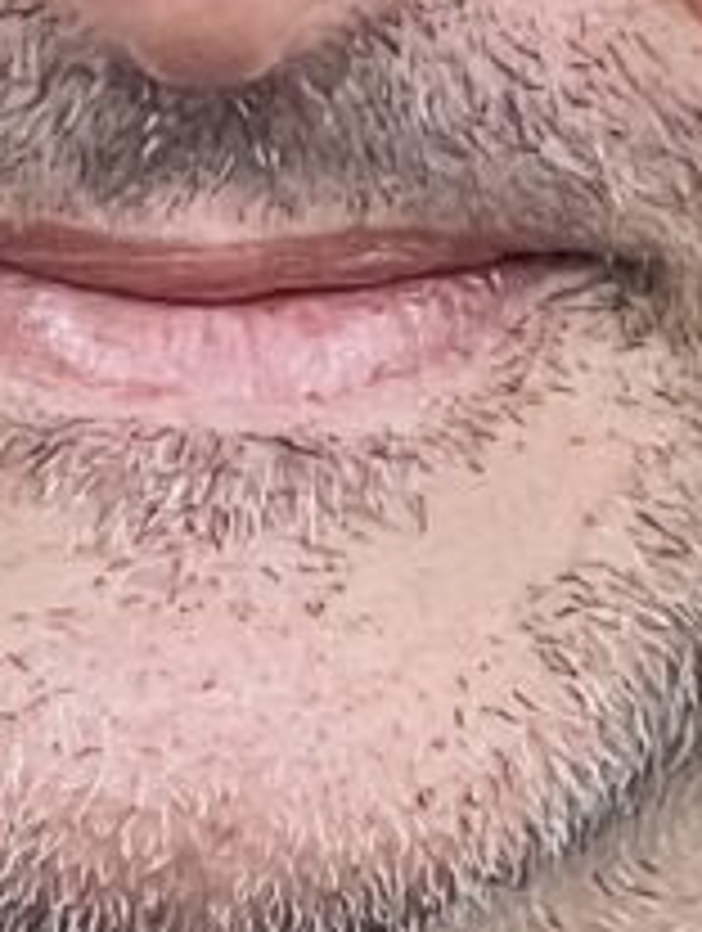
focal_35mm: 401
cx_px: 189
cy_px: -783
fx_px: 10810
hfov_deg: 3.7
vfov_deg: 4.9
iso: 200
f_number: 2.8
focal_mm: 9
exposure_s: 1/50
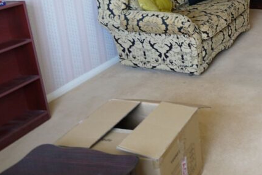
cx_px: 288
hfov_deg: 36.8
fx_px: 328
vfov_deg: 27.5
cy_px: -14
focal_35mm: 45
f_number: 5
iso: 500
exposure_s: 1/13
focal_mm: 16
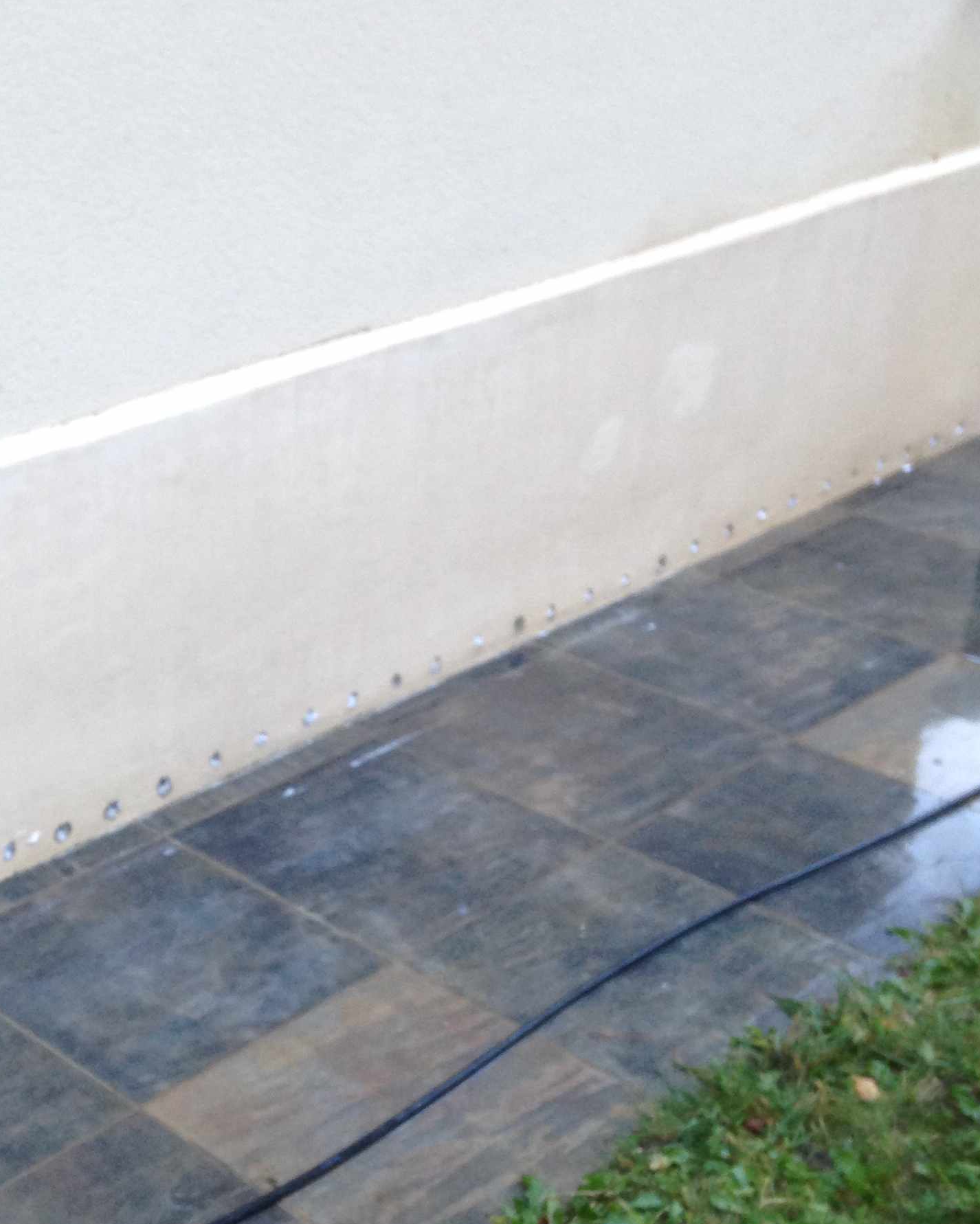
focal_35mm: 59
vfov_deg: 31.7
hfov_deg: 25.2
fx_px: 2139
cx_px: 155
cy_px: 817
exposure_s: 1/20
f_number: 2.4
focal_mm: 4.12
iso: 100
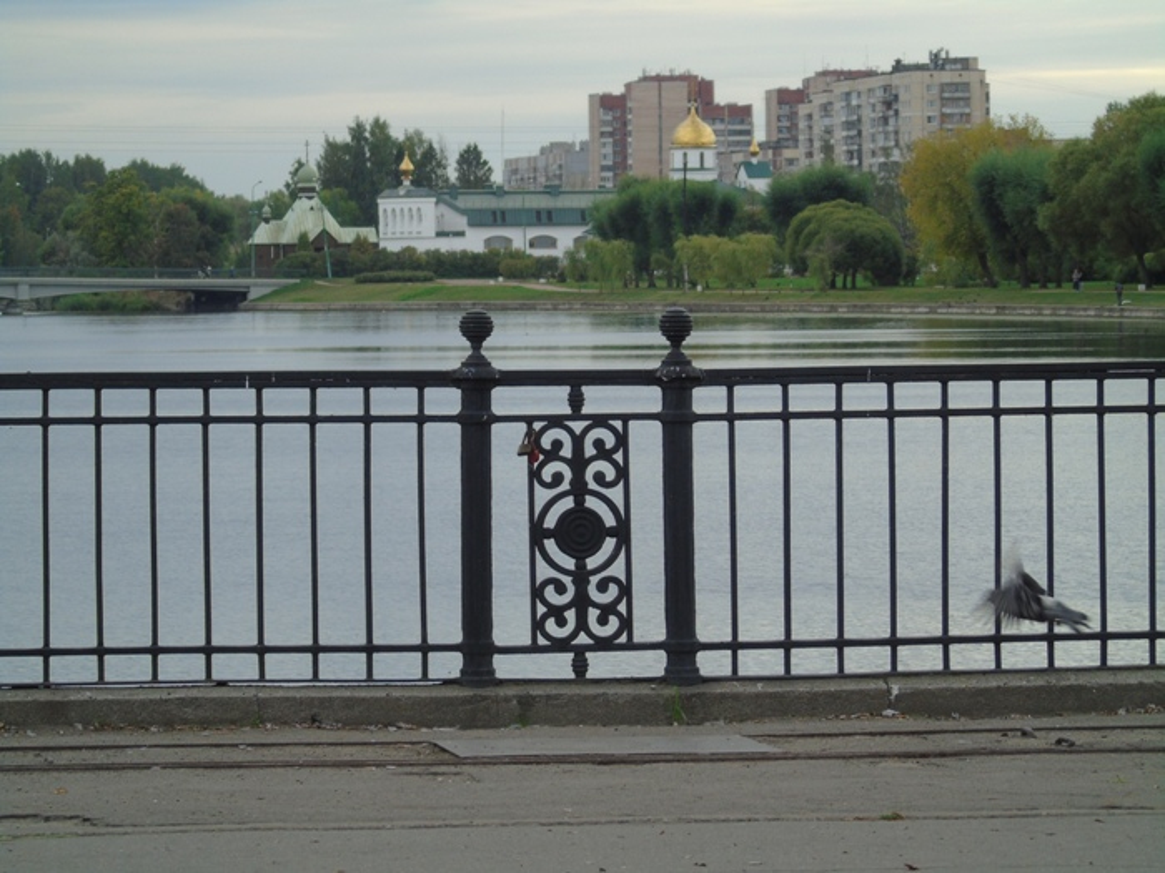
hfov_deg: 9.3
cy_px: 436
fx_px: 7135
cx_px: 582
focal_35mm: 212
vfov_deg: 7.0
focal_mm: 38
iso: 80
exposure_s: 1/125
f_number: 4.7
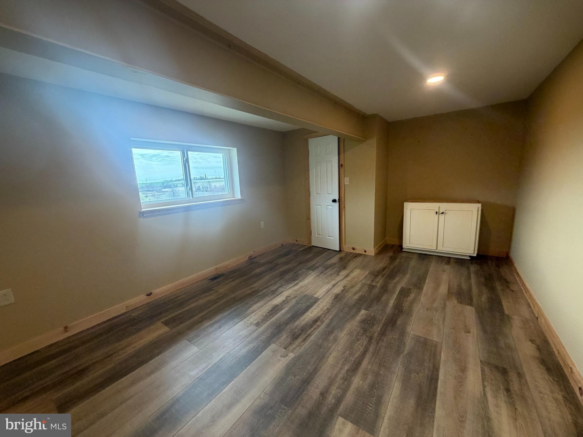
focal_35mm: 14
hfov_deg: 102.1
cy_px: 218
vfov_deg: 85.7
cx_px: 292
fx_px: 236
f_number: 2.2
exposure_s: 1/120
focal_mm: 2.22
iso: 320
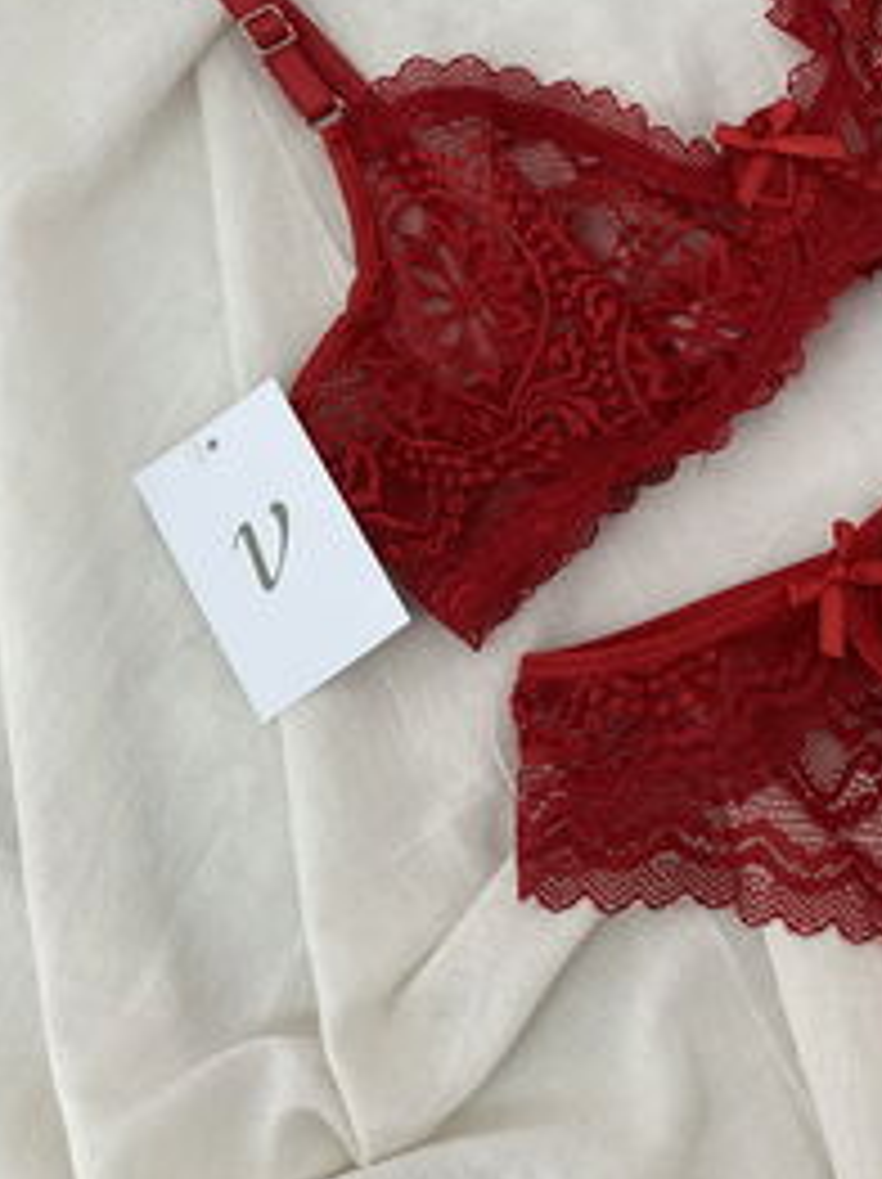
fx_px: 1803
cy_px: 380
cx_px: 860
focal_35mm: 53
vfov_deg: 35.8
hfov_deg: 26.2
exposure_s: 1/100
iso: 80
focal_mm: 4.25
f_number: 1.8
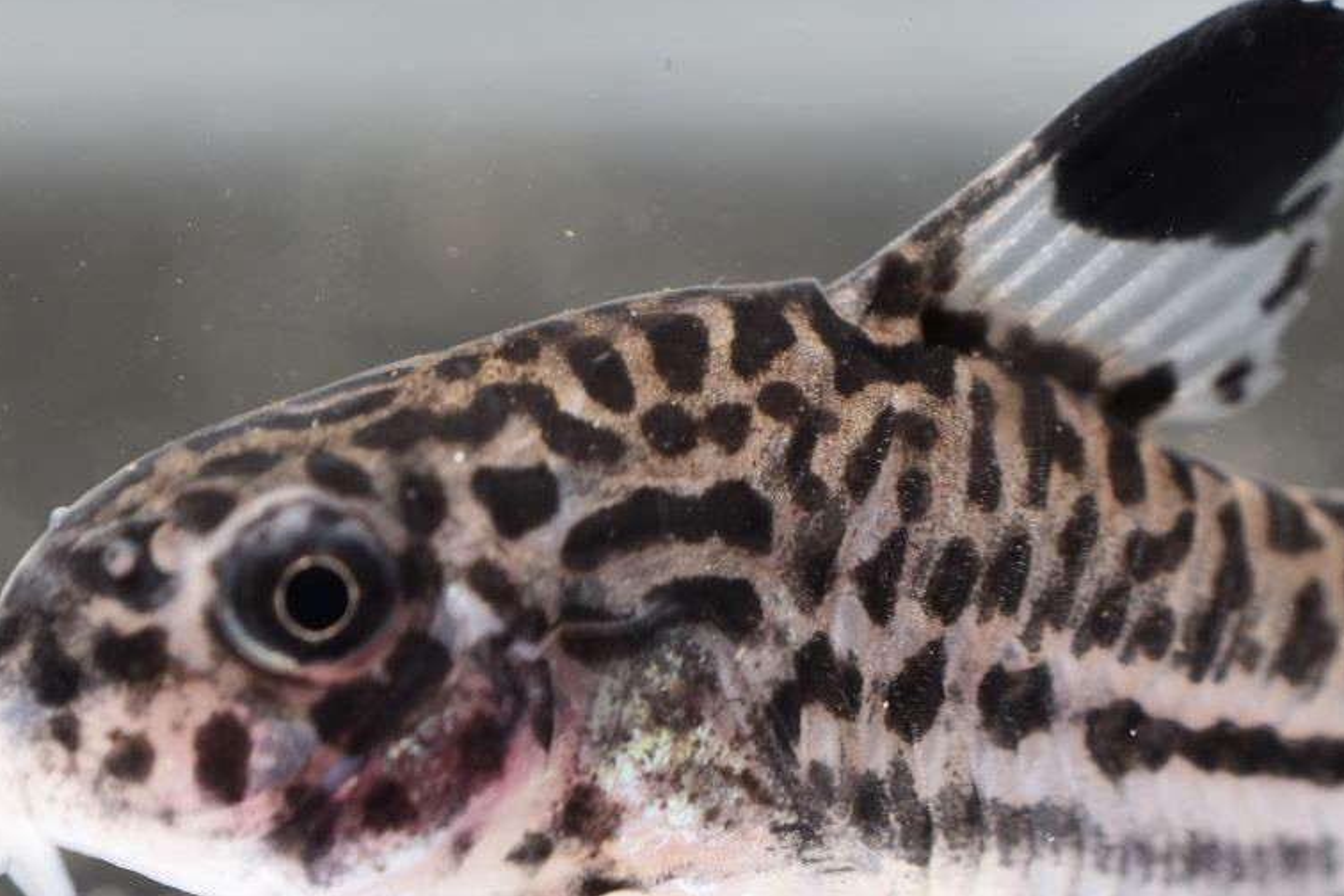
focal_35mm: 119
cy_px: 679
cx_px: 894
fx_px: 4442
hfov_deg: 17.2
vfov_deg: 11.5
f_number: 8
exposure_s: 1/400
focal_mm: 40
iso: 200
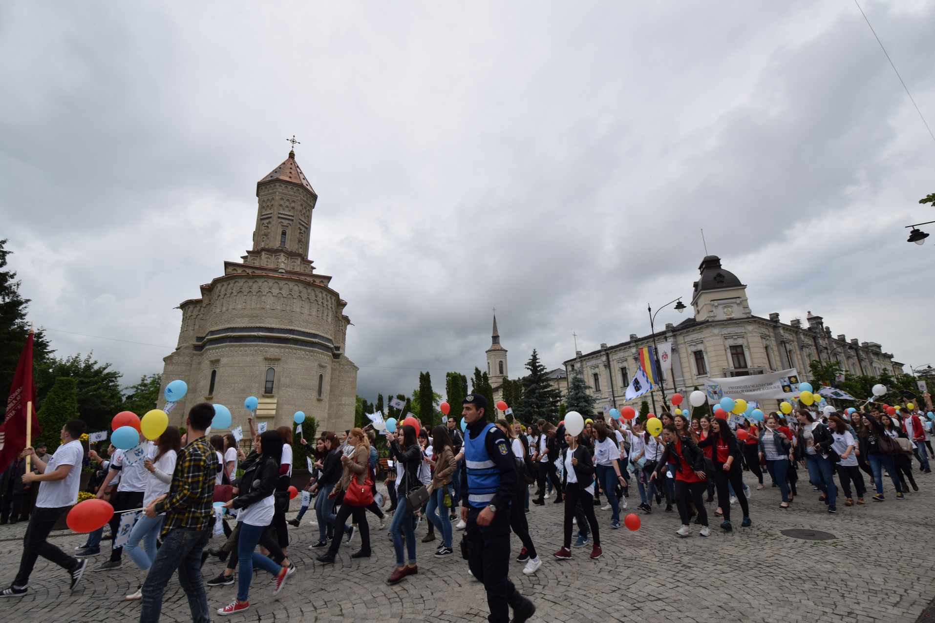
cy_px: 312
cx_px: 468
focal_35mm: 15
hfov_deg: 100.4
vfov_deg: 77.3
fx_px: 390
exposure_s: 1/100
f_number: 7.1
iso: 100
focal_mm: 10
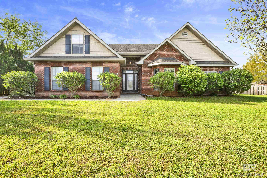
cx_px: 130
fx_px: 115
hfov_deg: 98.4
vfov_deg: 75.4
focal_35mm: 16
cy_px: 88
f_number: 11
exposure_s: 1/125
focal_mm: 14.5
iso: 400
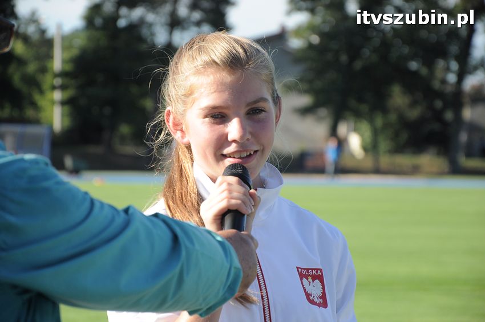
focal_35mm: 158
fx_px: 2120
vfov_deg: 8.7
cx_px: 242
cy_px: 161
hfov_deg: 13.1
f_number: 6.3
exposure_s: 1/640
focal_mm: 105
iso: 400
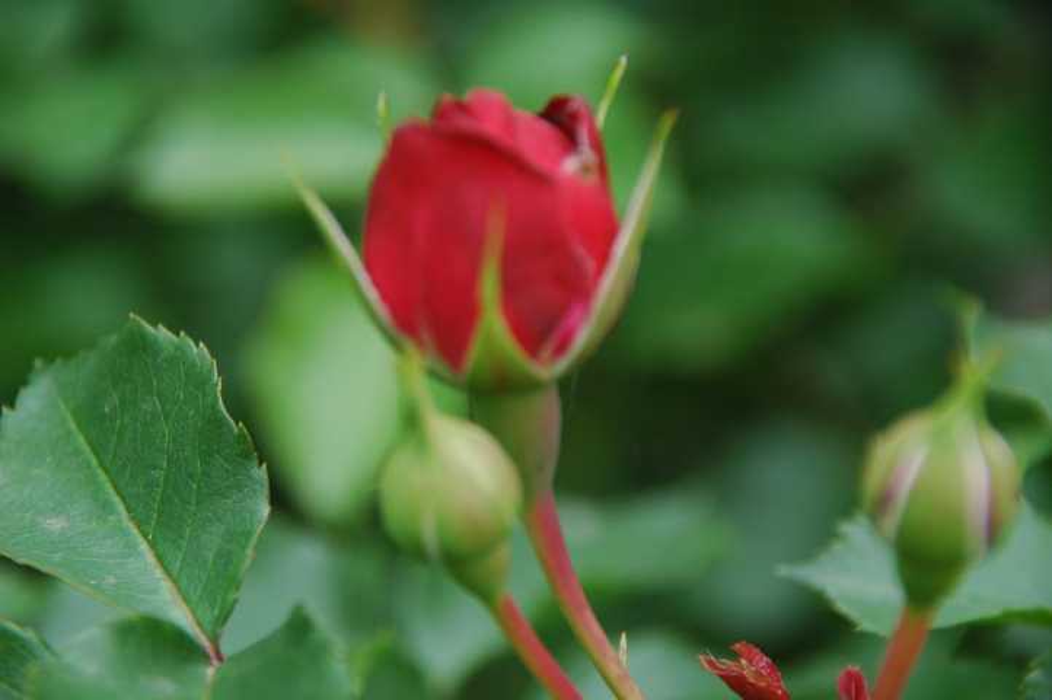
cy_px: 350
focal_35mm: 232
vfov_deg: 5.9
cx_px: 526
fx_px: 6788
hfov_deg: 8.9
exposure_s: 1/125
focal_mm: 155
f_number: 6
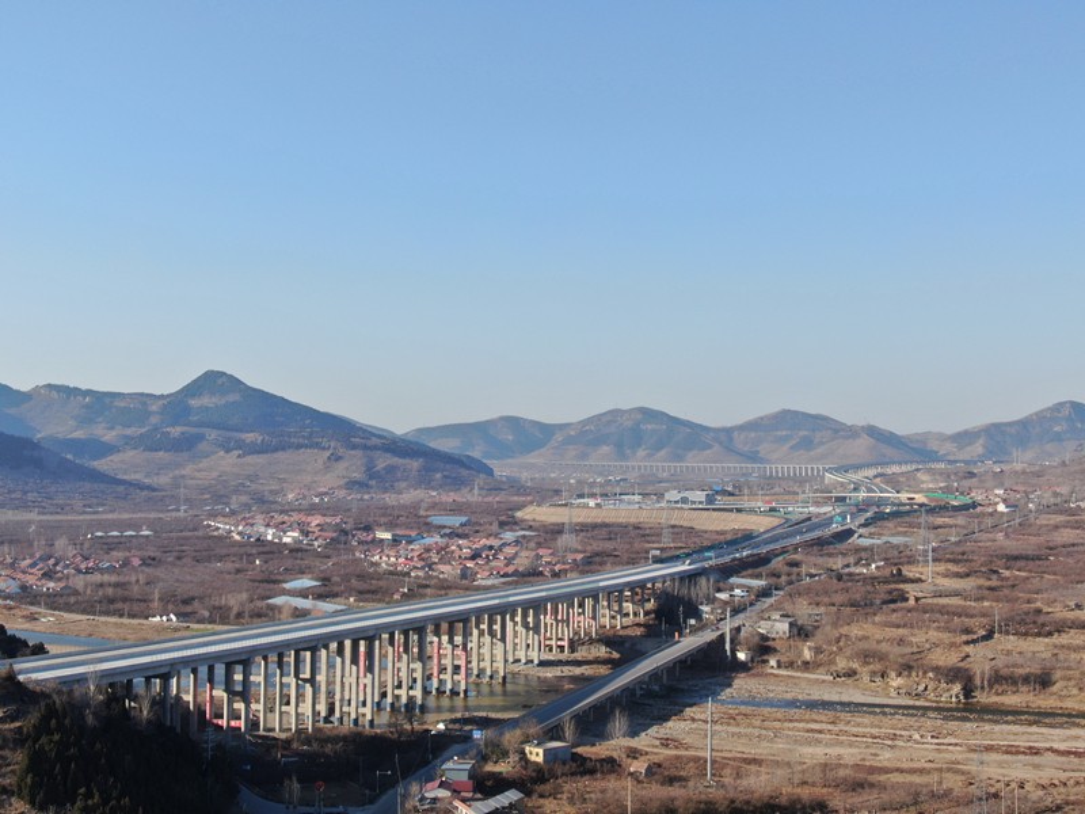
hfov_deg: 39.7
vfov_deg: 30.3
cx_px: 542
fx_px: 1505
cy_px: 407
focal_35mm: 48
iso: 100
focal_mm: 8.6
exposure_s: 1/500
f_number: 3.8
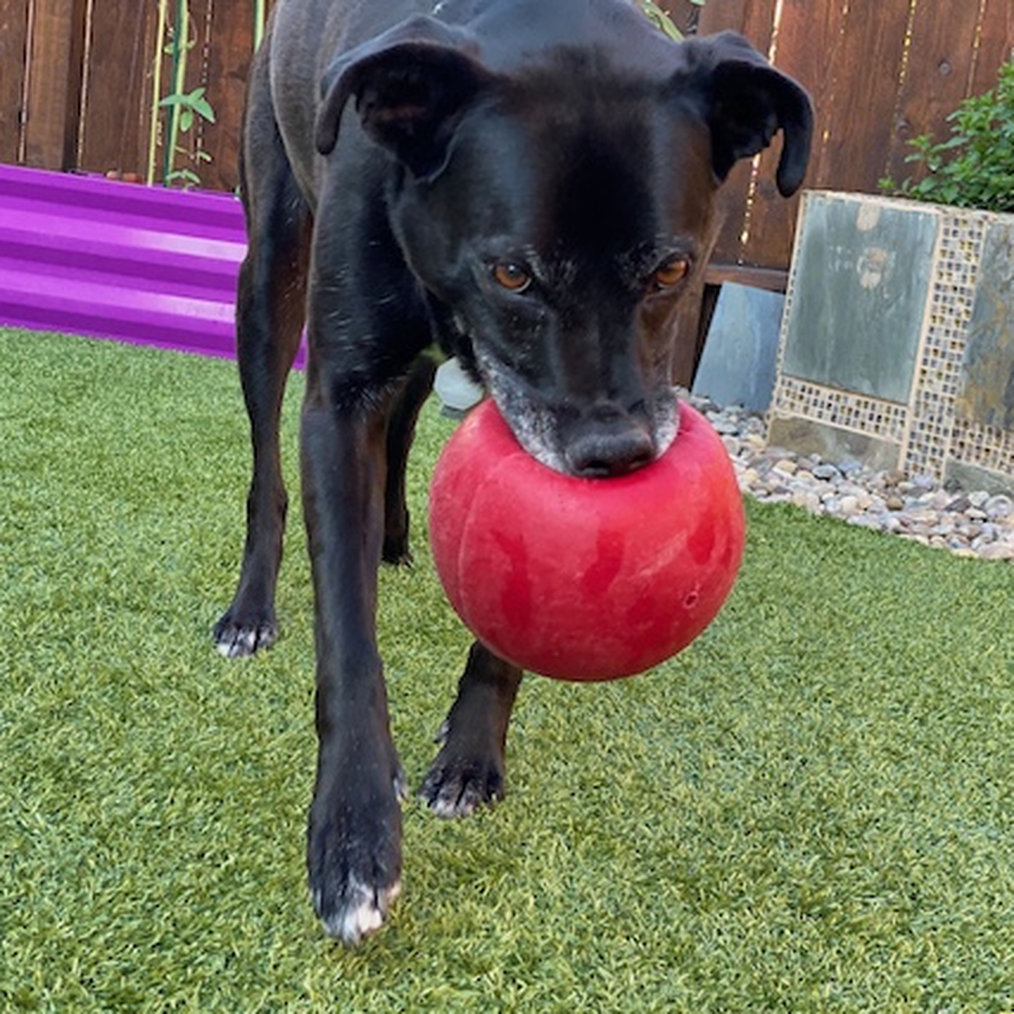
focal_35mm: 62
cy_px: 511
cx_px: 406
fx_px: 2055
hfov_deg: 27.7
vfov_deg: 27.7
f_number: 2
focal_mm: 6
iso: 64
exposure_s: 1/122
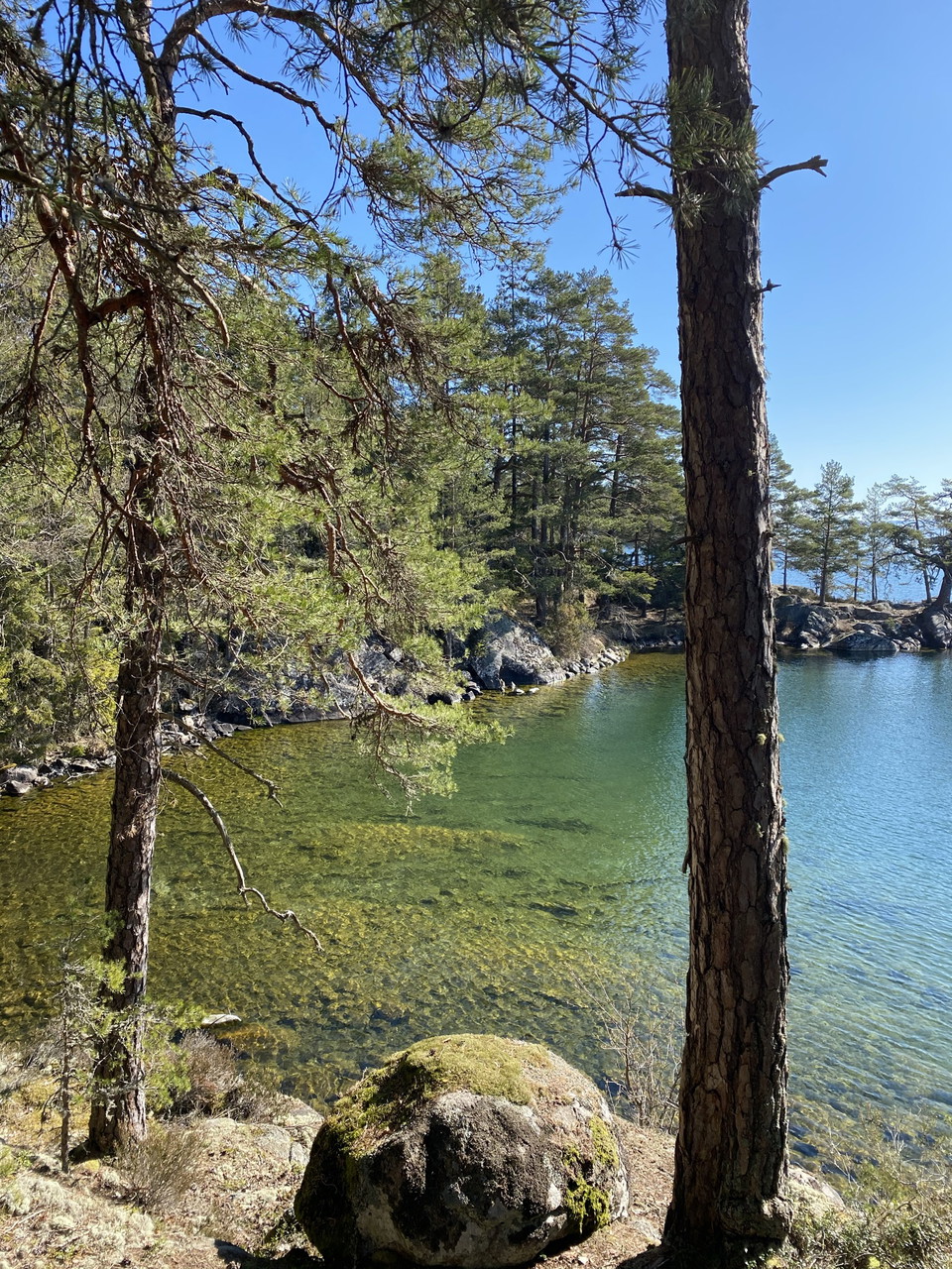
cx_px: 476
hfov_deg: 53.1
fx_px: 953
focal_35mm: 26
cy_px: 634
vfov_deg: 67.3
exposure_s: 1/865
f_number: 1.8
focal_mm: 4.25
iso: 32
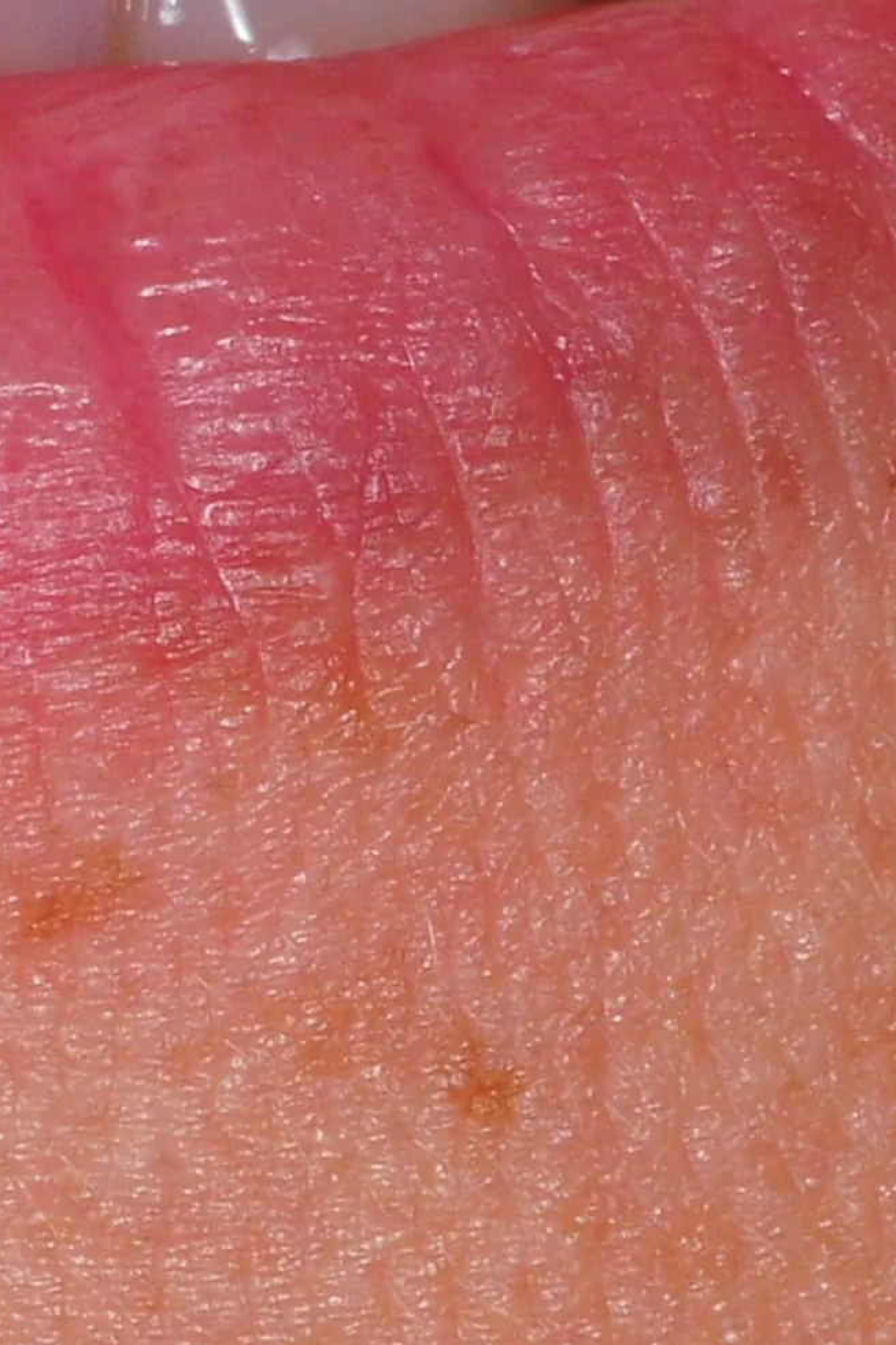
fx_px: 25671
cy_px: -175
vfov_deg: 3.0
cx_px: -911
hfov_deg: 2.0
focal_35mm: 687
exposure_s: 1/60
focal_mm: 105
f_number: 16
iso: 400
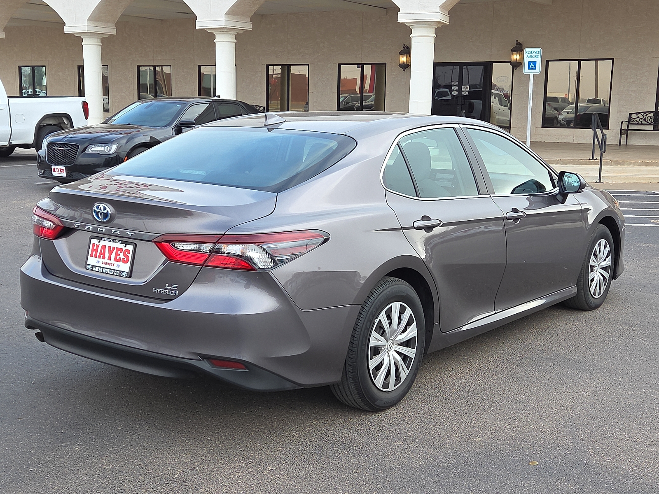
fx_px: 857
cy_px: 247
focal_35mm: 45
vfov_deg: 32.2
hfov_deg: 42.1
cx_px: 330
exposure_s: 1/179
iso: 25
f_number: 1.8
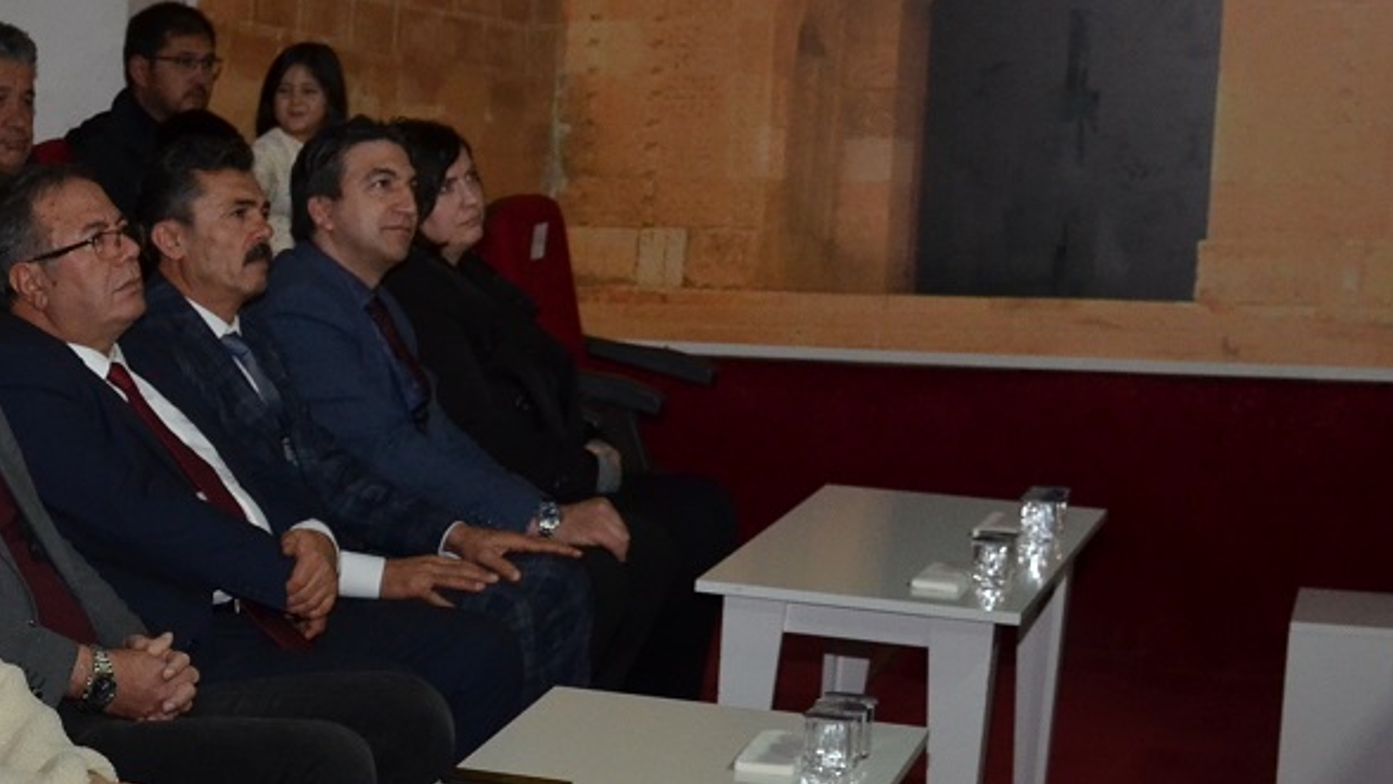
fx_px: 3842
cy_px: 638
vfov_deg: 11.6
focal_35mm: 104
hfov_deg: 19.7
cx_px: -147
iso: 800
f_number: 4
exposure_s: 1/60
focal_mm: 26
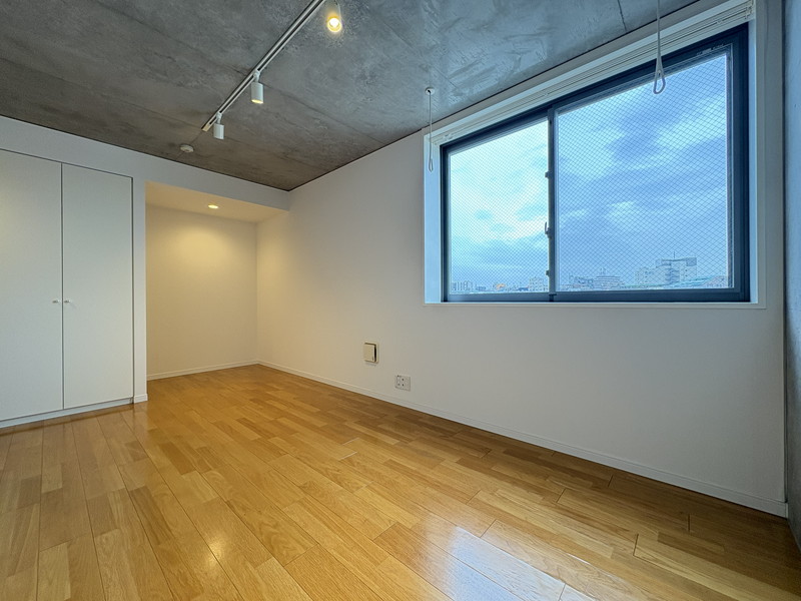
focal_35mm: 14
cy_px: 300
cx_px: 400
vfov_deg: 85.7
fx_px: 324
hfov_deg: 102.1
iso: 125
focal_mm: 2.22
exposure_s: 1/99
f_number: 2.2
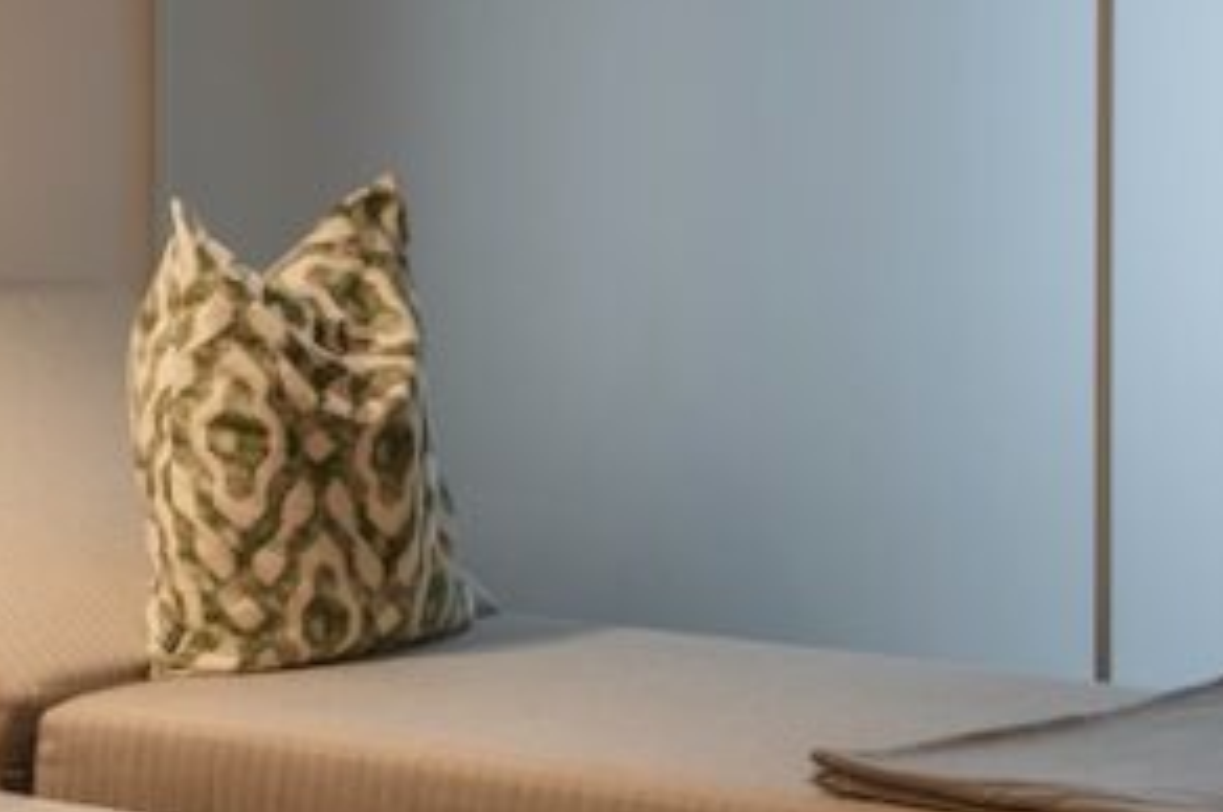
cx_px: -712
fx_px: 4649
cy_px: 193
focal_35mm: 137
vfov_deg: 10.0
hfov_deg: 13.9
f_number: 2.8
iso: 400
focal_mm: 36
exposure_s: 1/40
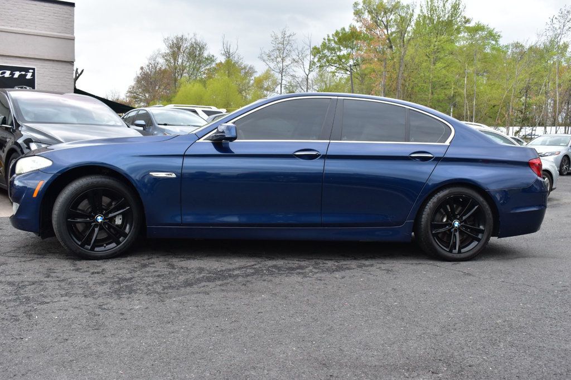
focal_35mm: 34
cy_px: 190
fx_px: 547
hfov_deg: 55.1
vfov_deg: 38.3
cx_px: 286
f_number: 8
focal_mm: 23
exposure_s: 1/80
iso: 400
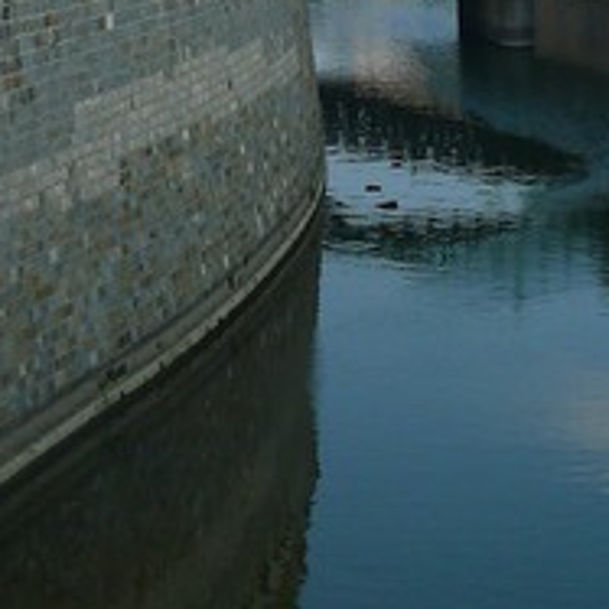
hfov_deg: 14.1
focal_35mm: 124
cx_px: 335
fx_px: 2468
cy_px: 7
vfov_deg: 13.9
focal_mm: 7.4
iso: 100
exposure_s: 1/125
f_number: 4
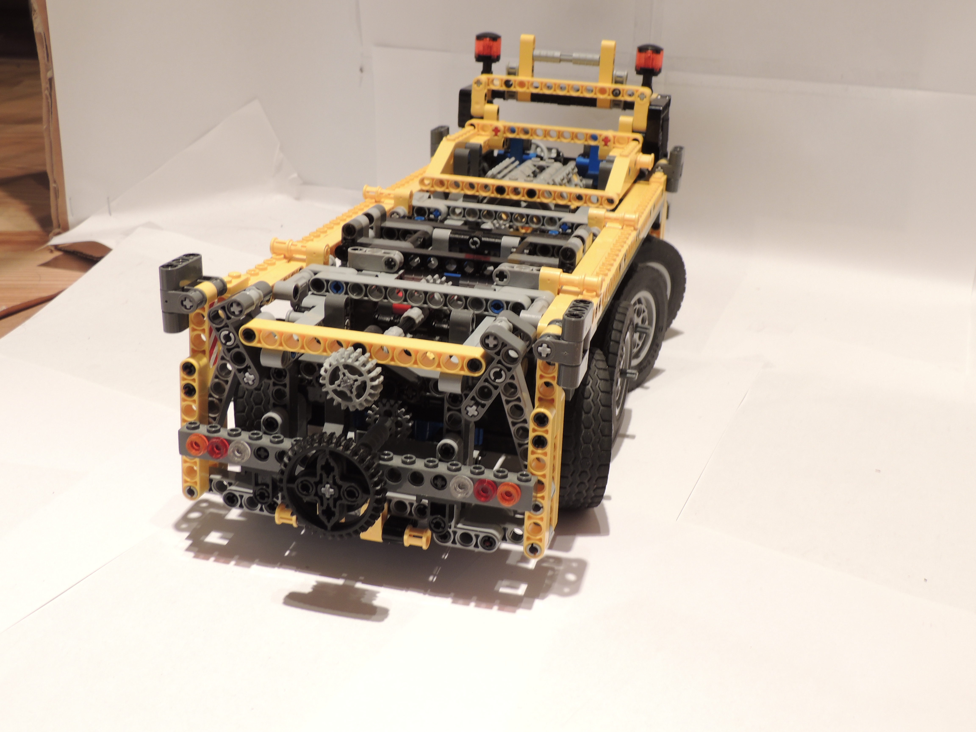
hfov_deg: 43.9
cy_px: 366
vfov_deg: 33.6
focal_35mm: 43
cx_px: 488
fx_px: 1212
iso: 100
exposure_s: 1/1.6
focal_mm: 7.6
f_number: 3.8
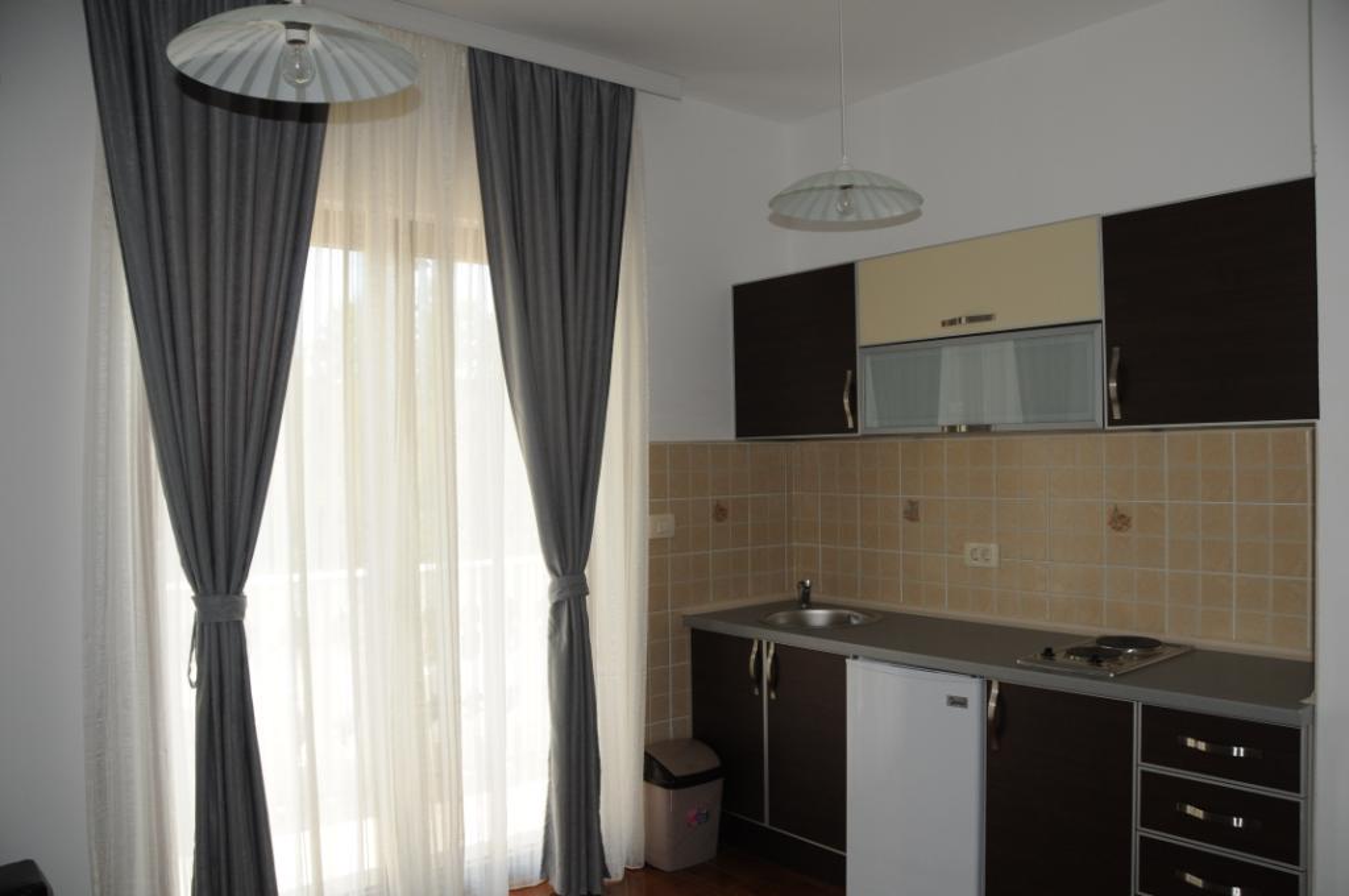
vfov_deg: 47.8
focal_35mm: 27
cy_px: 448
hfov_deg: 67.4
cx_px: 674
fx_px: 1010
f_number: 5
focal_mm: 18
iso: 400
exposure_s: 1/250
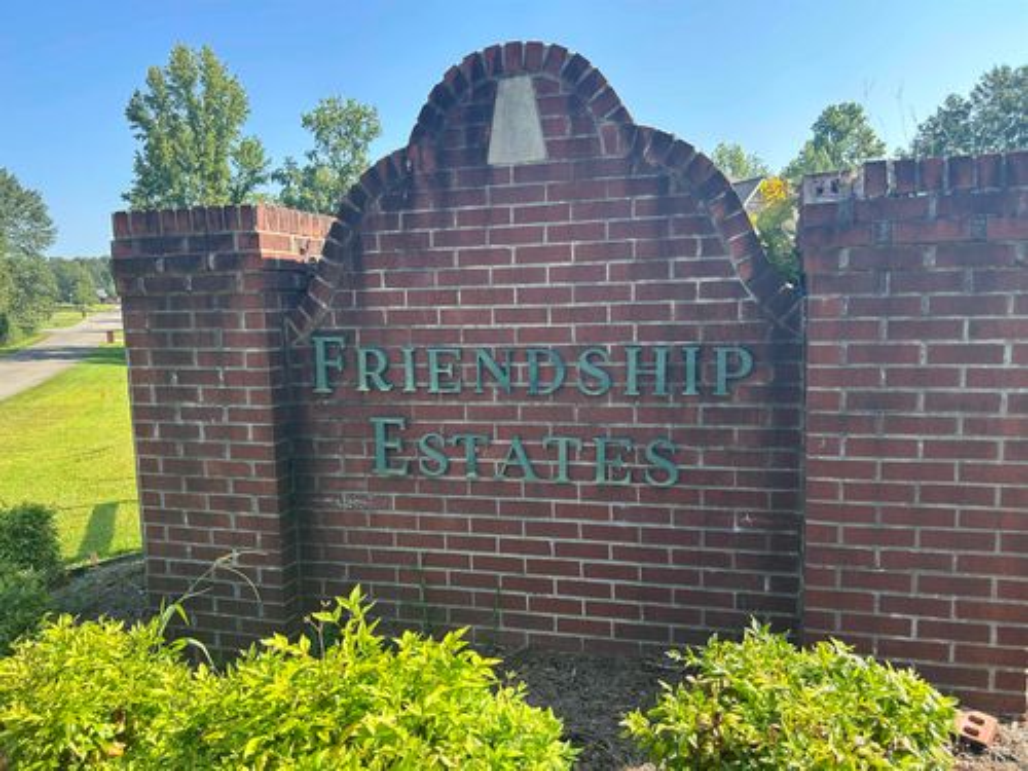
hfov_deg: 67.3
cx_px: 514
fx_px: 772
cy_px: 386
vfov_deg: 53.1
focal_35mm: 26
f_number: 1.5
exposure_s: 1/753
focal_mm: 5.7
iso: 50
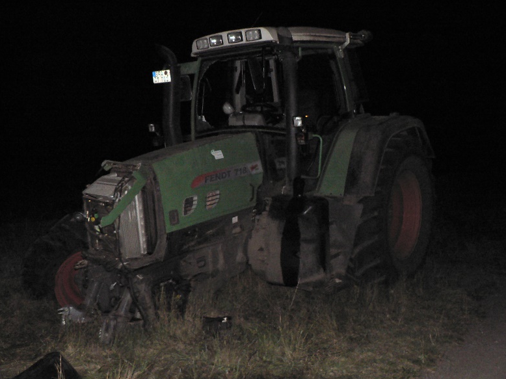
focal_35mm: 36
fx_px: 526
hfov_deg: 51.4
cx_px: 259
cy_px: 192
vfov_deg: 39.6
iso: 400
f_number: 2.8
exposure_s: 1/60
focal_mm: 6
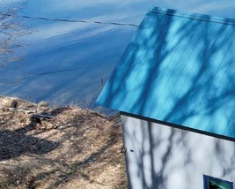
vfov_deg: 18.3
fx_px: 585
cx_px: 318
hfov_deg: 20.5
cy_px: 120
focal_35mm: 84
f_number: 2.8
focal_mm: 8.38
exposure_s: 1/1250
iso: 150
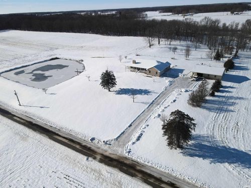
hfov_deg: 71.6
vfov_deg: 56.8
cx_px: 126
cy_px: 94
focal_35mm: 24
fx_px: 174
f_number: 2.8
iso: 100
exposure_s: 1/2000
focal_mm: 4.5
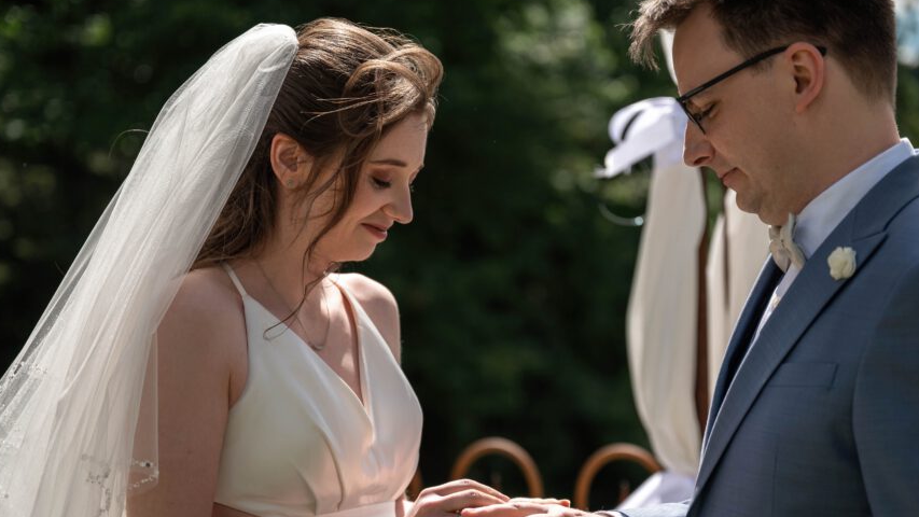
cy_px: 351
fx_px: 2145
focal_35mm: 88
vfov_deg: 13.7
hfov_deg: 24.2
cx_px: 470
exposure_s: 1/4000
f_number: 2.8
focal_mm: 70
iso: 200
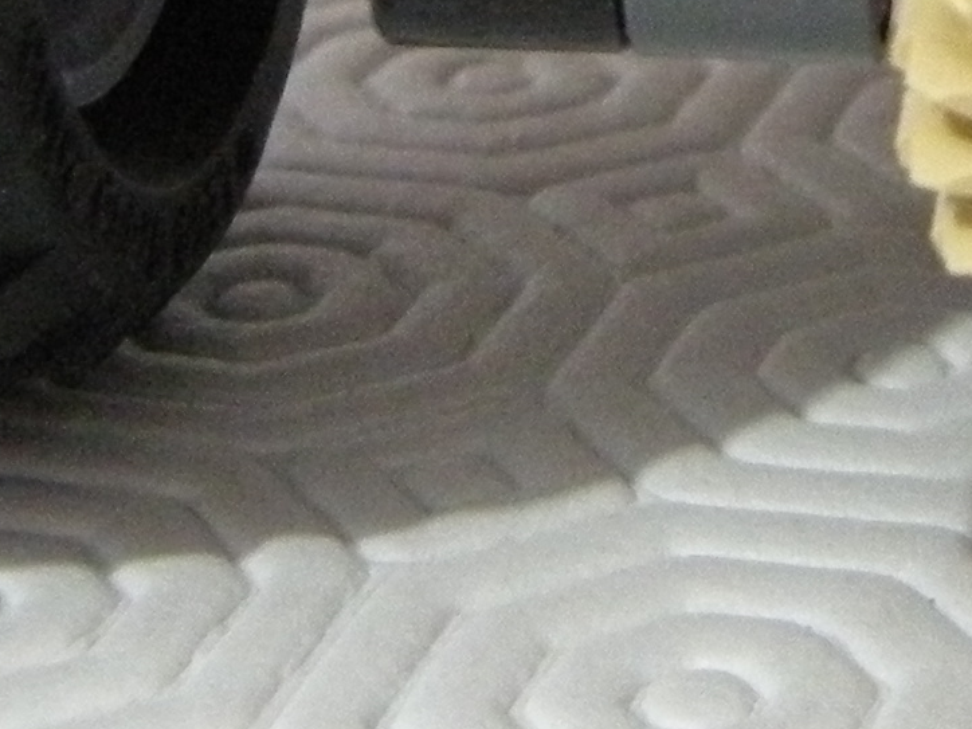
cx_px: 1226
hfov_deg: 14.0
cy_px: -831
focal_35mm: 136
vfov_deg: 9.9
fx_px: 3819
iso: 400
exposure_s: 1/8.6
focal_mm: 4.7
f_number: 2.8
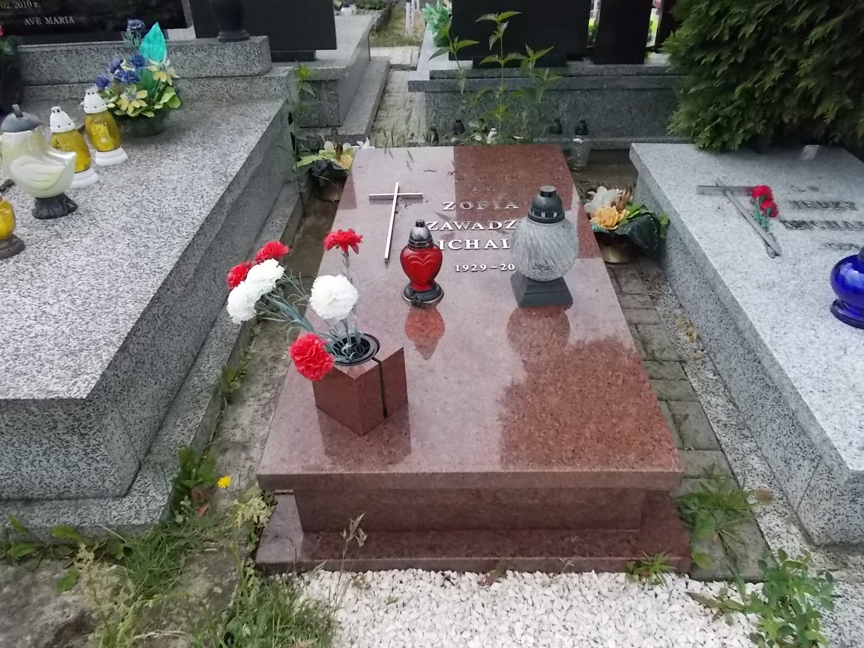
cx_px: 432
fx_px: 649
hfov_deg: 67.3
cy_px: 324
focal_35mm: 26
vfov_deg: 53.1
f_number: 8
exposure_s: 1/640
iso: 400
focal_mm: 4.6
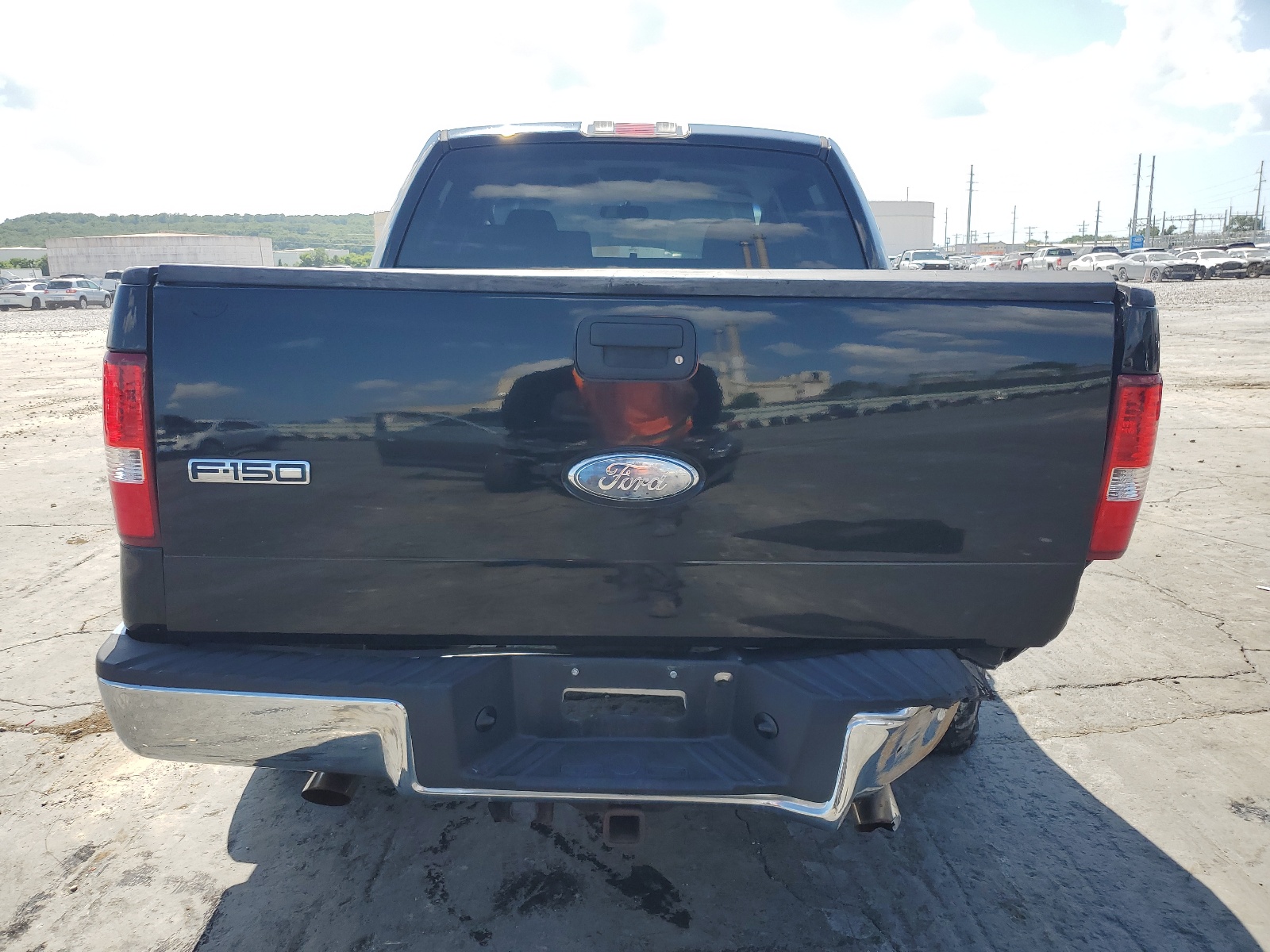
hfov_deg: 67.3
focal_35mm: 26
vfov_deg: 53.1
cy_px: 476
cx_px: 635
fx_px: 954
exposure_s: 1/2000
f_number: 1.5
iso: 50
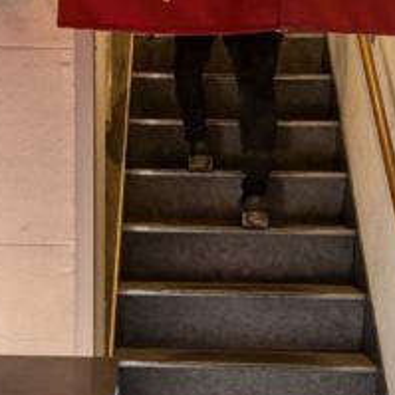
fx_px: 839
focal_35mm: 65
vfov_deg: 26.1
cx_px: 171
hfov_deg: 26.5
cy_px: 300
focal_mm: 4.53
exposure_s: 1/100
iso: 43
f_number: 1.7
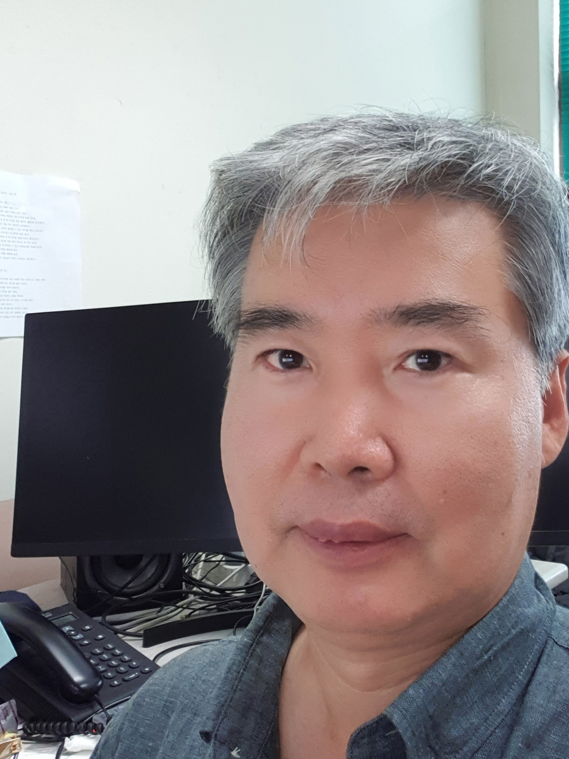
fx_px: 921
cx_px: 347
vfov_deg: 44.7
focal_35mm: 42
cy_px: 332
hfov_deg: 34.2
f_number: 1.7
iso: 160
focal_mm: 2.92
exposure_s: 1/40
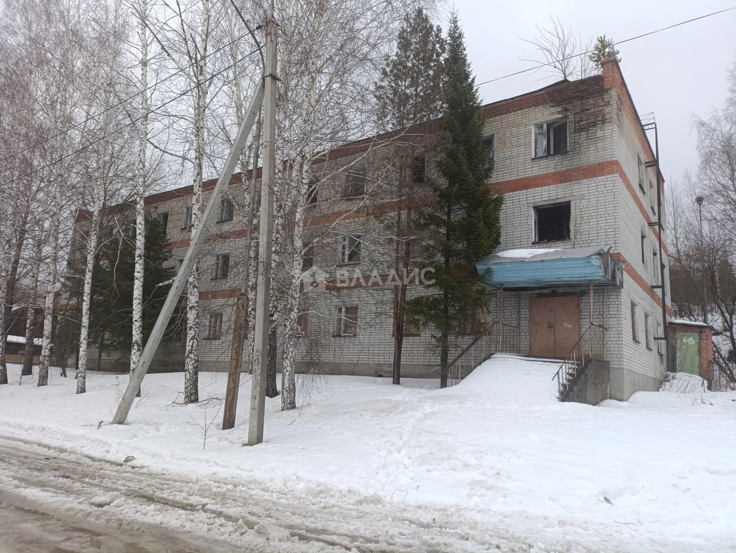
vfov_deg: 54.9
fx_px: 532
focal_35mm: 25
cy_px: 276
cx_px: 368
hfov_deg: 69.4
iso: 64
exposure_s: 1/100
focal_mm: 4.71
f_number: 1.7
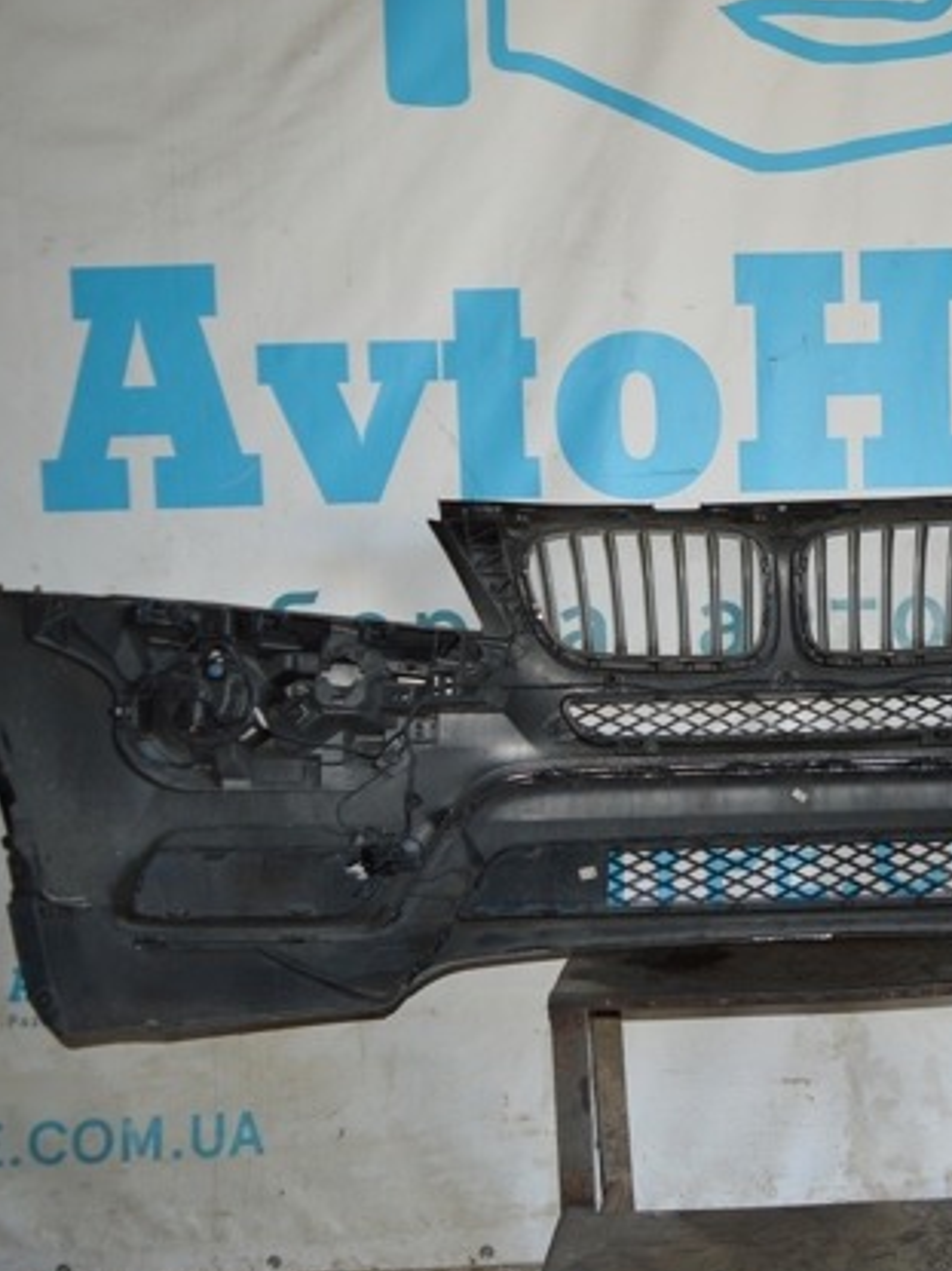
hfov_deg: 34.7
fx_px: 1468
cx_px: 778
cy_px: 645
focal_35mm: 40
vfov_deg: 46.8
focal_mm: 18
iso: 400
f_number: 4
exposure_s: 1/60
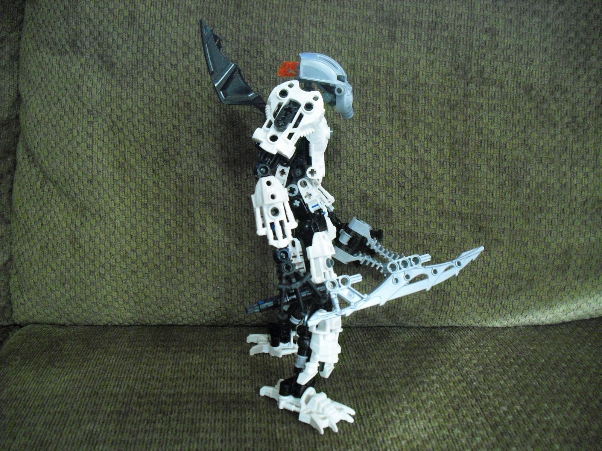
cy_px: 226
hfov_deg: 51.4
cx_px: 301
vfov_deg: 39.7
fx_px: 626
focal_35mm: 36
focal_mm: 6.3
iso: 800
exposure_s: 1/100
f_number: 3.1
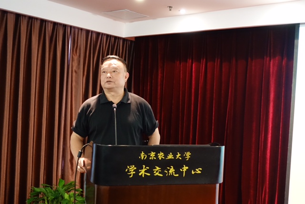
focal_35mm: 41
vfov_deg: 32.7
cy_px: 102
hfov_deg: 47.4
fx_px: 348
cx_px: 152
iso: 2500
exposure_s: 1/50
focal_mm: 15.1
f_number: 2.8
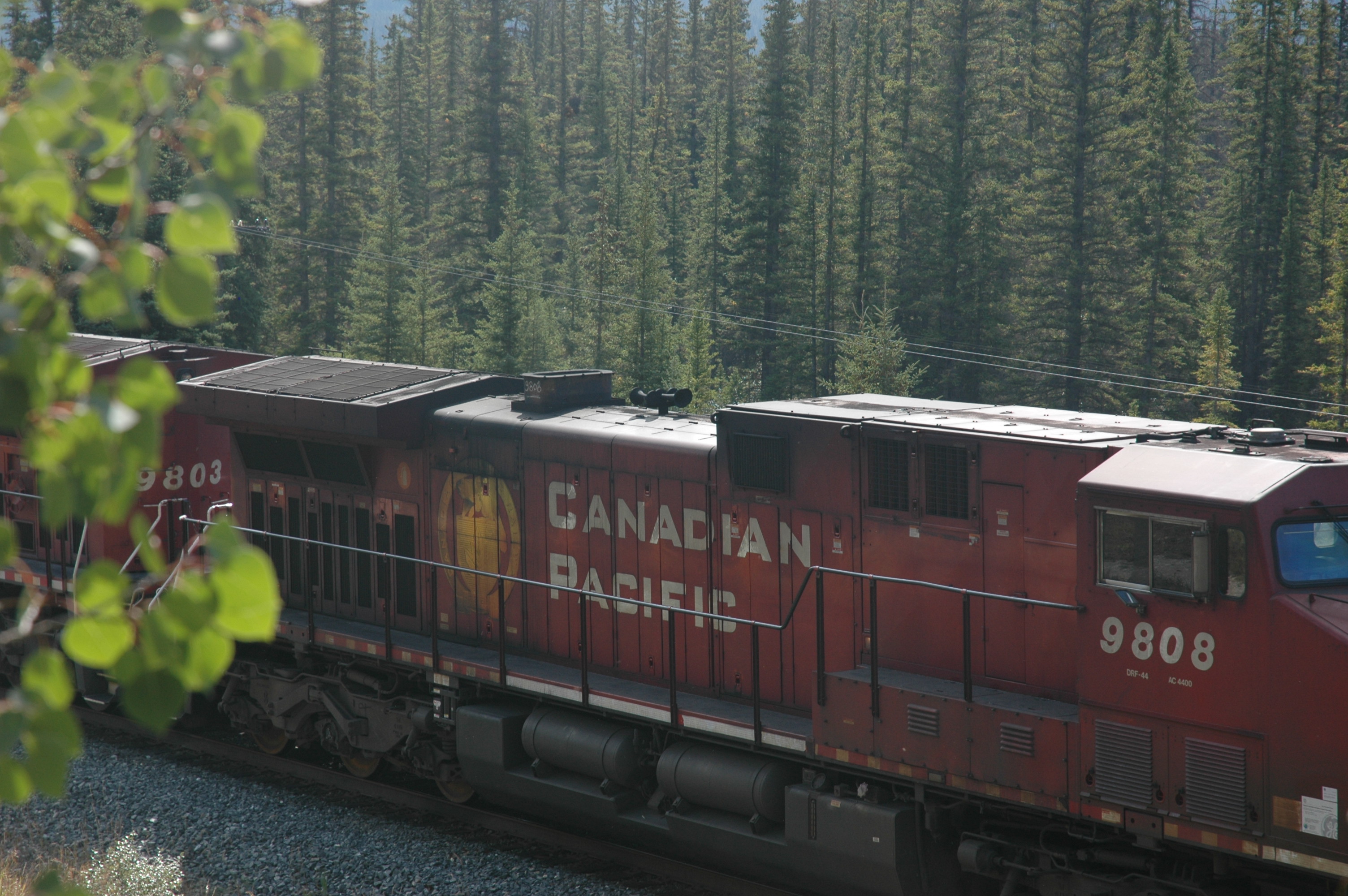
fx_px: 3928
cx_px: 674
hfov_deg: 19.5
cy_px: 448
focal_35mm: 105
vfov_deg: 13.0
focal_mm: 70
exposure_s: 1/200
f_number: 7.1
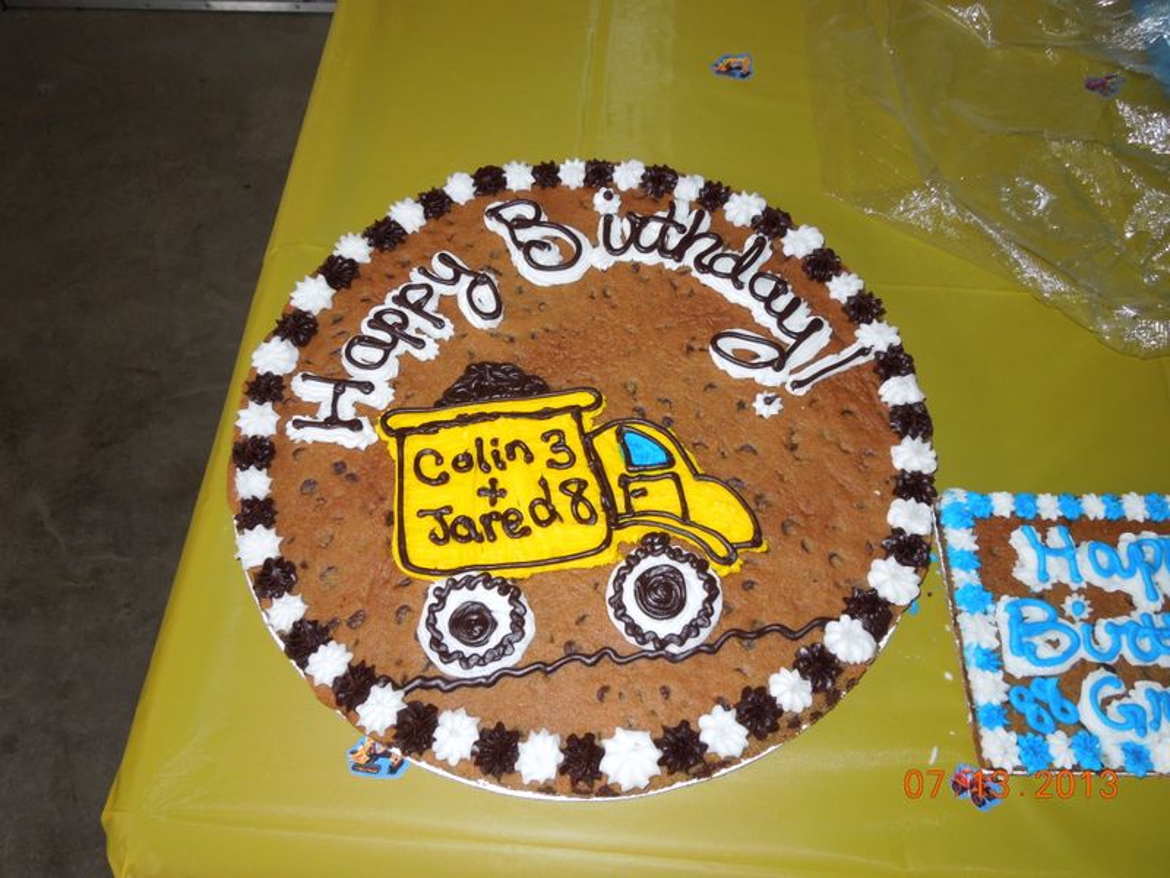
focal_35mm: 25
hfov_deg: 69.4
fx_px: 845
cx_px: 585
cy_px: 439
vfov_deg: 54.9
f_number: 3.3
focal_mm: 4.5
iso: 200
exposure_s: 1/30
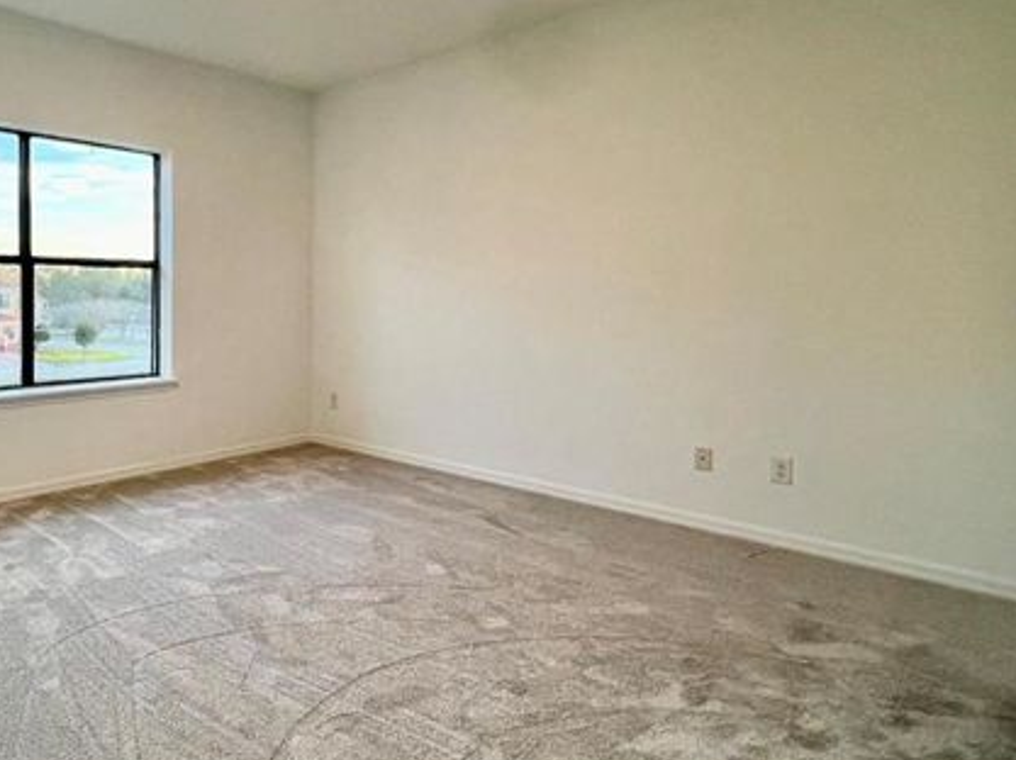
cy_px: 309
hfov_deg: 71.5
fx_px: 645
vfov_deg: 60.6
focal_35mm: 22
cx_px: 262
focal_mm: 1.57
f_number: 1.8
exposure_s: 1/120
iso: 125
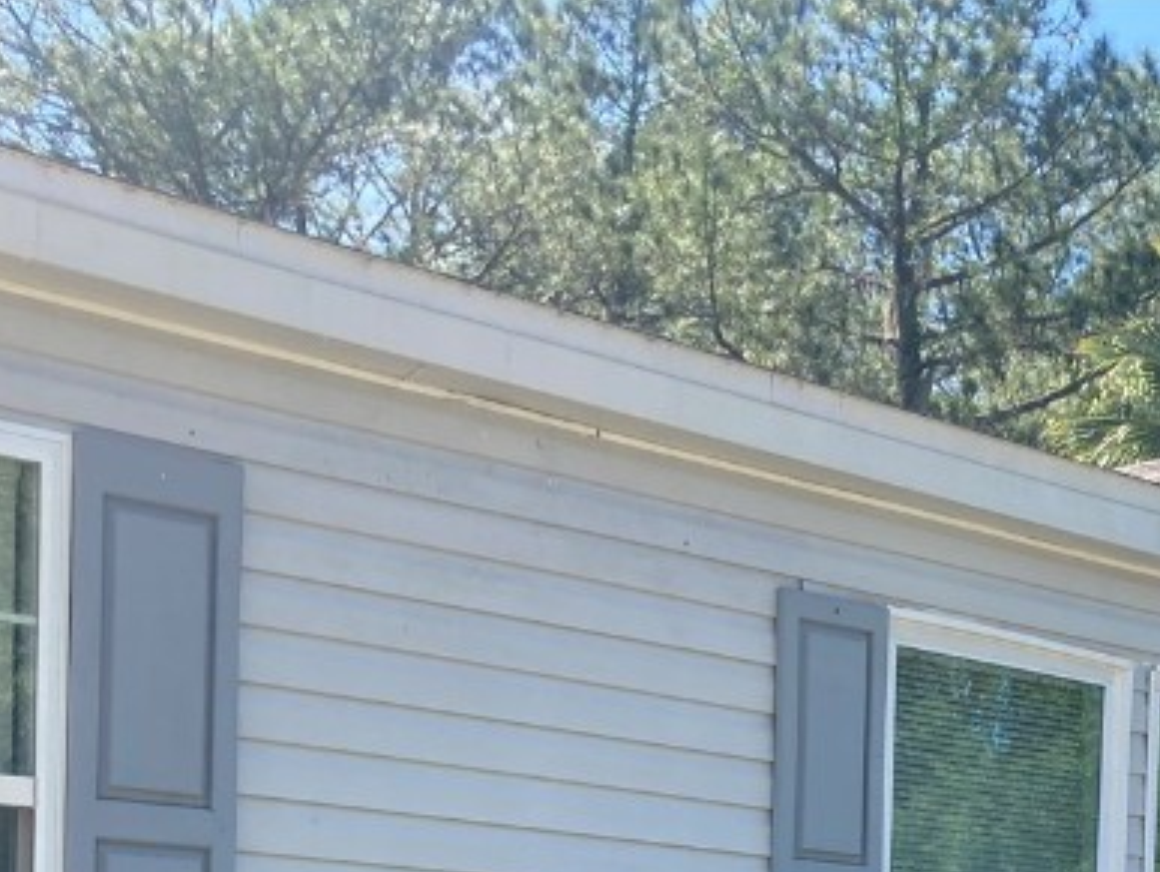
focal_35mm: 74
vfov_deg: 18.5
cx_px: 1115
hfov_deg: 25.2
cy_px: 1145
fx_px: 2482
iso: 20
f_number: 1.8
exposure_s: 1/600
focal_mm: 3.99
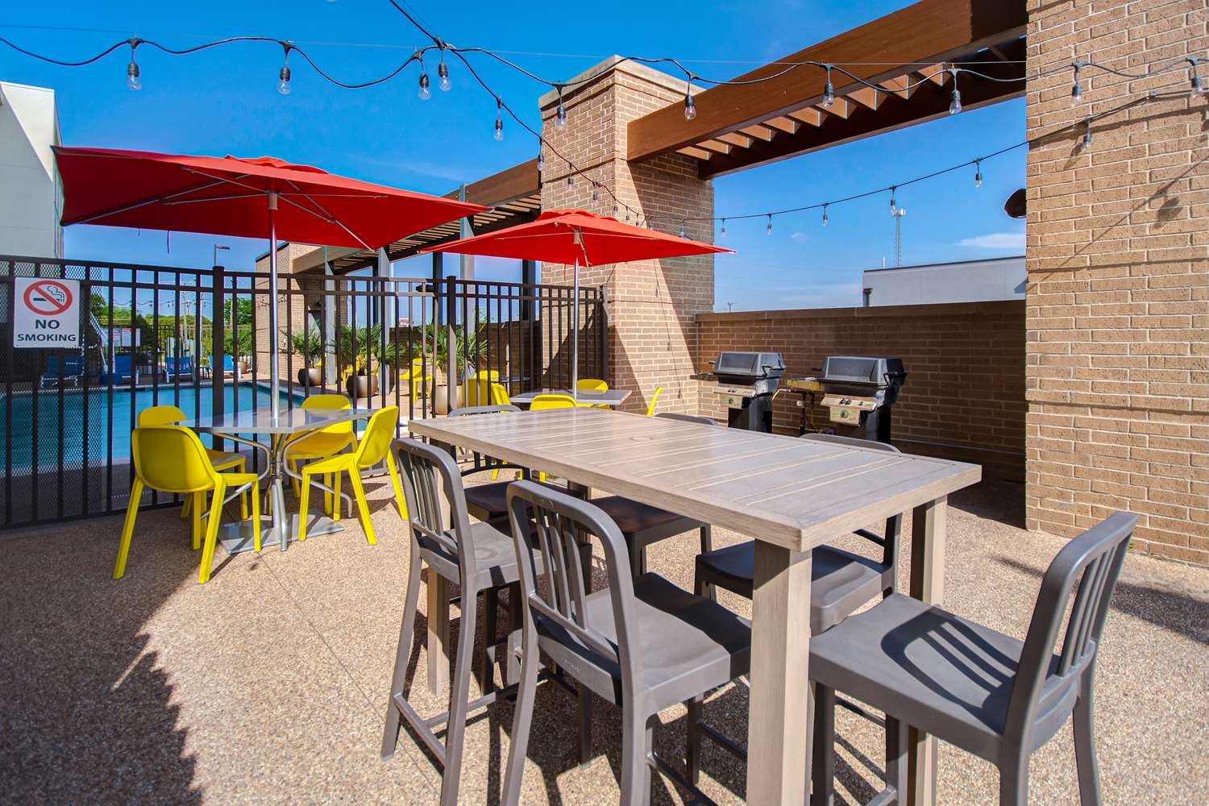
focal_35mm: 16
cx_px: 604
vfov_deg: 72.1
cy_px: 403
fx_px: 554
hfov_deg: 95.0
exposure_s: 1/4000
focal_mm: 11
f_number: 4.2
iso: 250
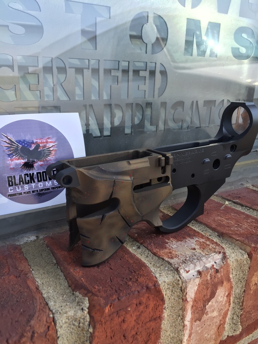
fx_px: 288
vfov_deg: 61.7
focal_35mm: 29
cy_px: 172
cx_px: 129
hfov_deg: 48.2
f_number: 2.2
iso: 32
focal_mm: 4.15
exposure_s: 1/565
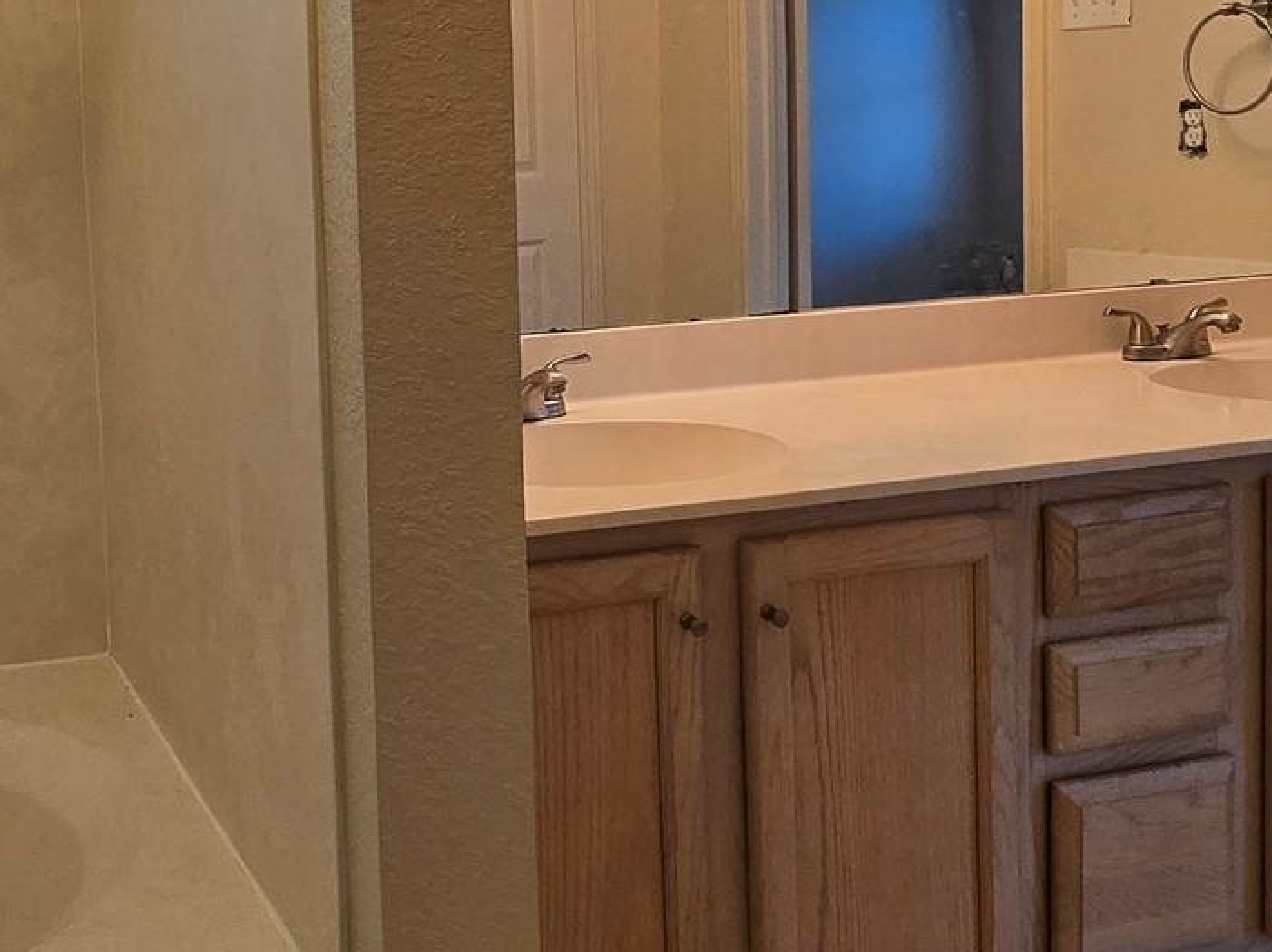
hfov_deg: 45.5
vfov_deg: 36.5
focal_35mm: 38
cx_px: 189
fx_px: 1396
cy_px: 198
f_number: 2.2
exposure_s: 1/60
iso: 160
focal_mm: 2.2
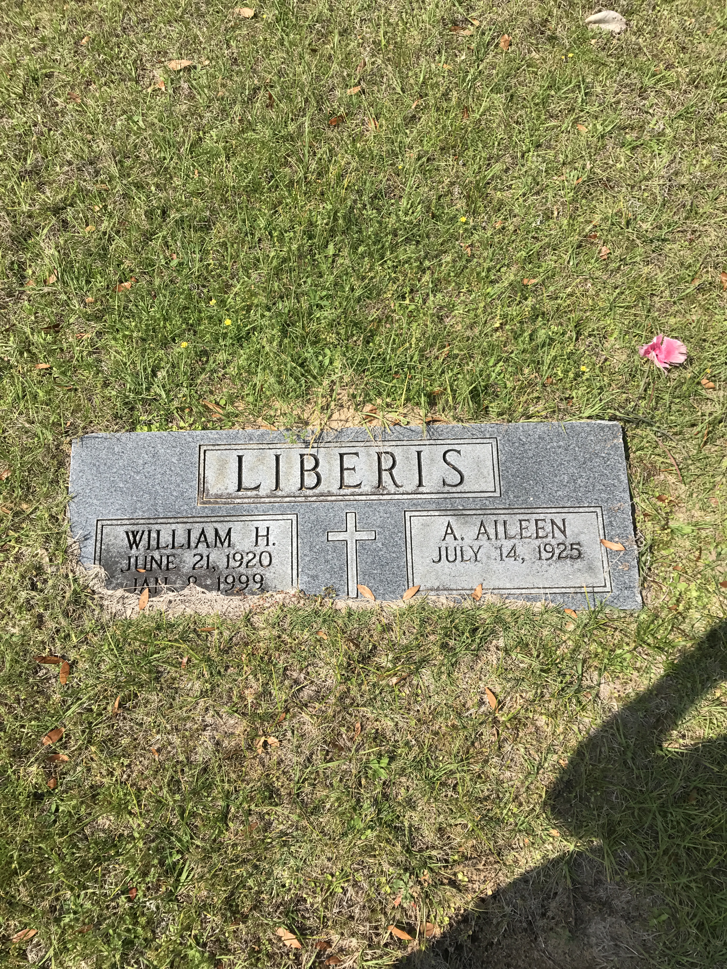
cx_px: 364
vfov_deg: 63.4
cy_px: 484
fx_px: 784
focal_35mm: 28
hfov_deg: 49.7
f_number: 1.8
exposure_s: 1/2083
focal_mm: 3.99
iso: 20
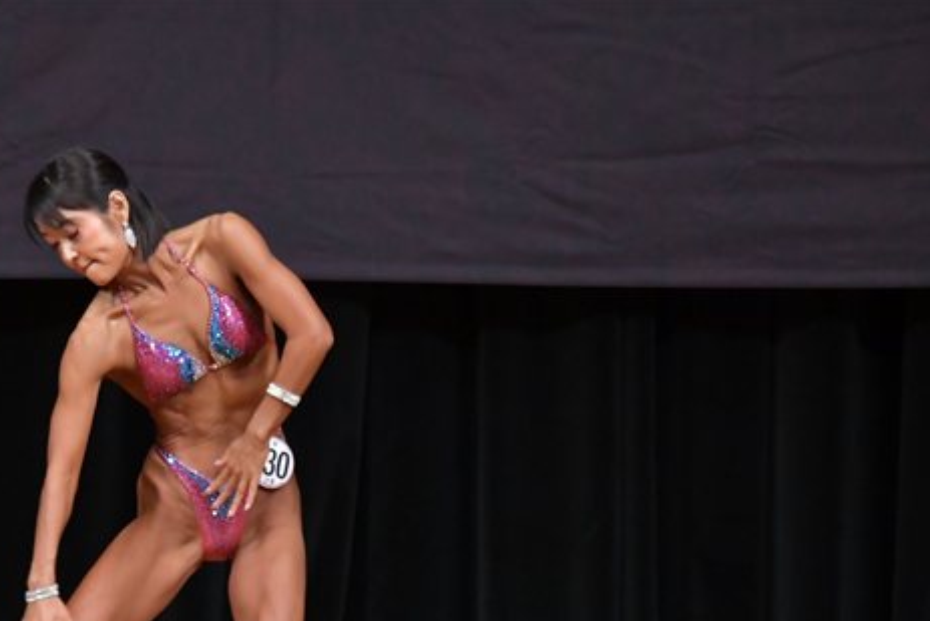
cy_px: 514
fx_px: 12972
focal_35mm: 502
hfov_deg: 4.1
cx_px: 170
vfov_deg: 2.7
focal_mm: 200
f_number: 5.6
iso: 4000
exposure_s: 1/400
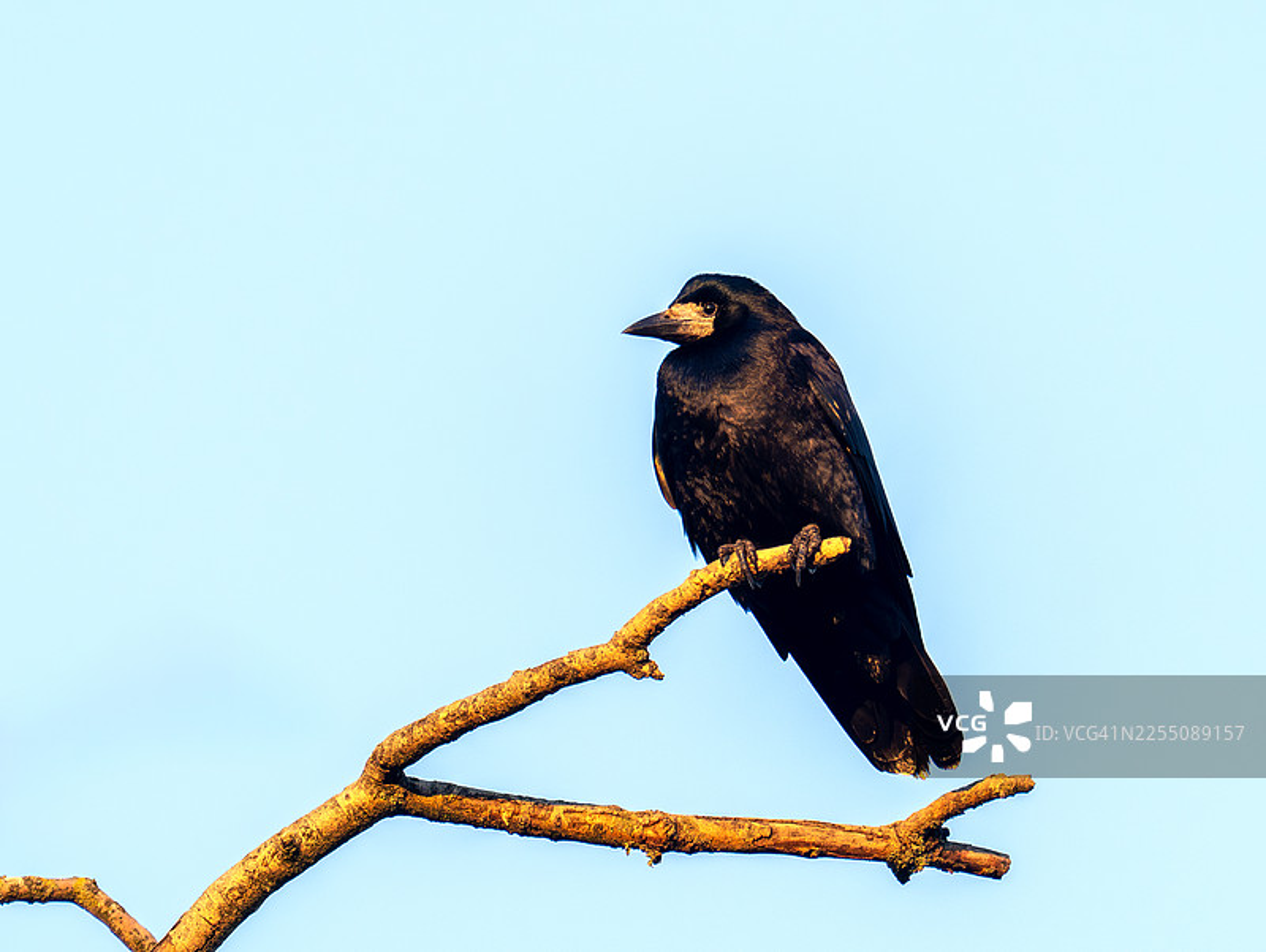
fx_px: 30795
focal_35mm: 841
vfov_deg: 1.8
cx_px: 633
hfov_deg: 2.4
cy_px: 476
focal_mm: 420
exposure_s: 1/400
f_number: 5.6
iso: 1000
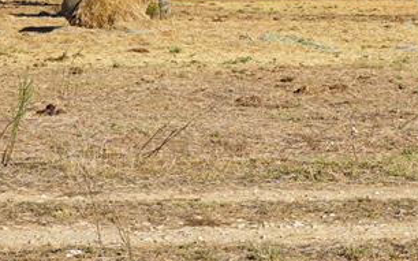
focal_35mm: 184
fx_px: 2095
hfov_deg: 11.0
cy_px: -116
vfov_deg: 7.0
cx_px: 630
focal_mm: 36
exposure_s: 1/200
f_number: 10
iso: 100
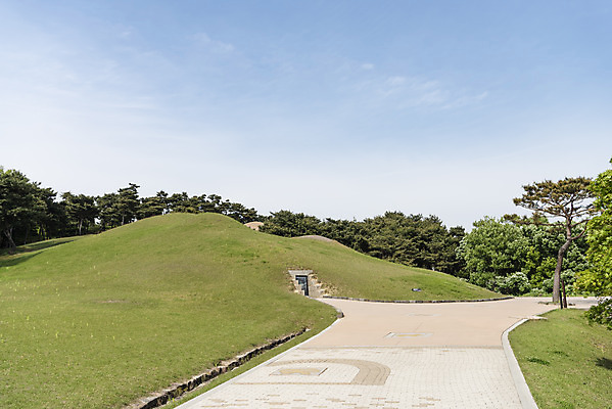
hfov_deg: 58.7
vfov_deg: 41.2
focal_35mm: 32
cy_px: 204
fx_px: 544
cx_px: 306
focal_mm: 32
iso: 100
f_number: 5
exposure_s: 1/800
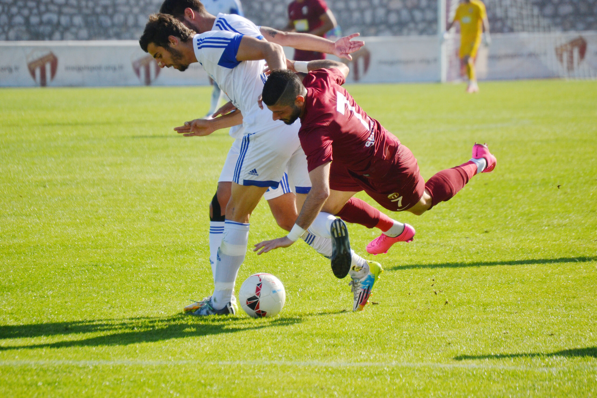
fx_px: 4975
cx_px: 298
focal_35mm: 300
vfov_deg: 4.6
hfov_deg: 6.9
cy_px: 199
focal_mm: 200
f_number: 5.6
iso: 400
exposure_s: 1/1600
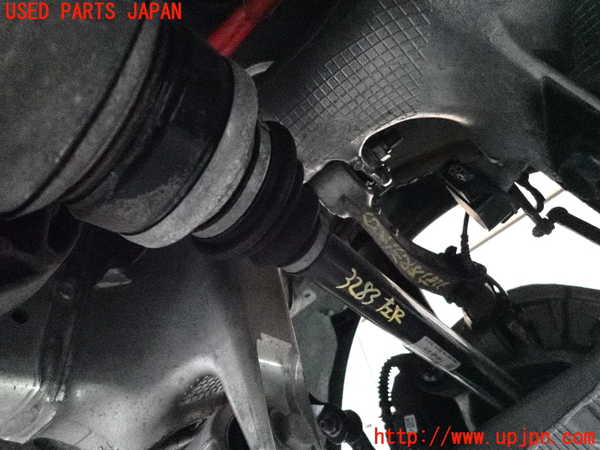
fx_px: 433
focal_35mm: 25
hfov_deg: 69.4
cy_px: 225
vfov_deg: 54.9
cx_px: 300
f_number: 2
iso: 8000
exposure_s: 1/125
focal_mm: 4.5
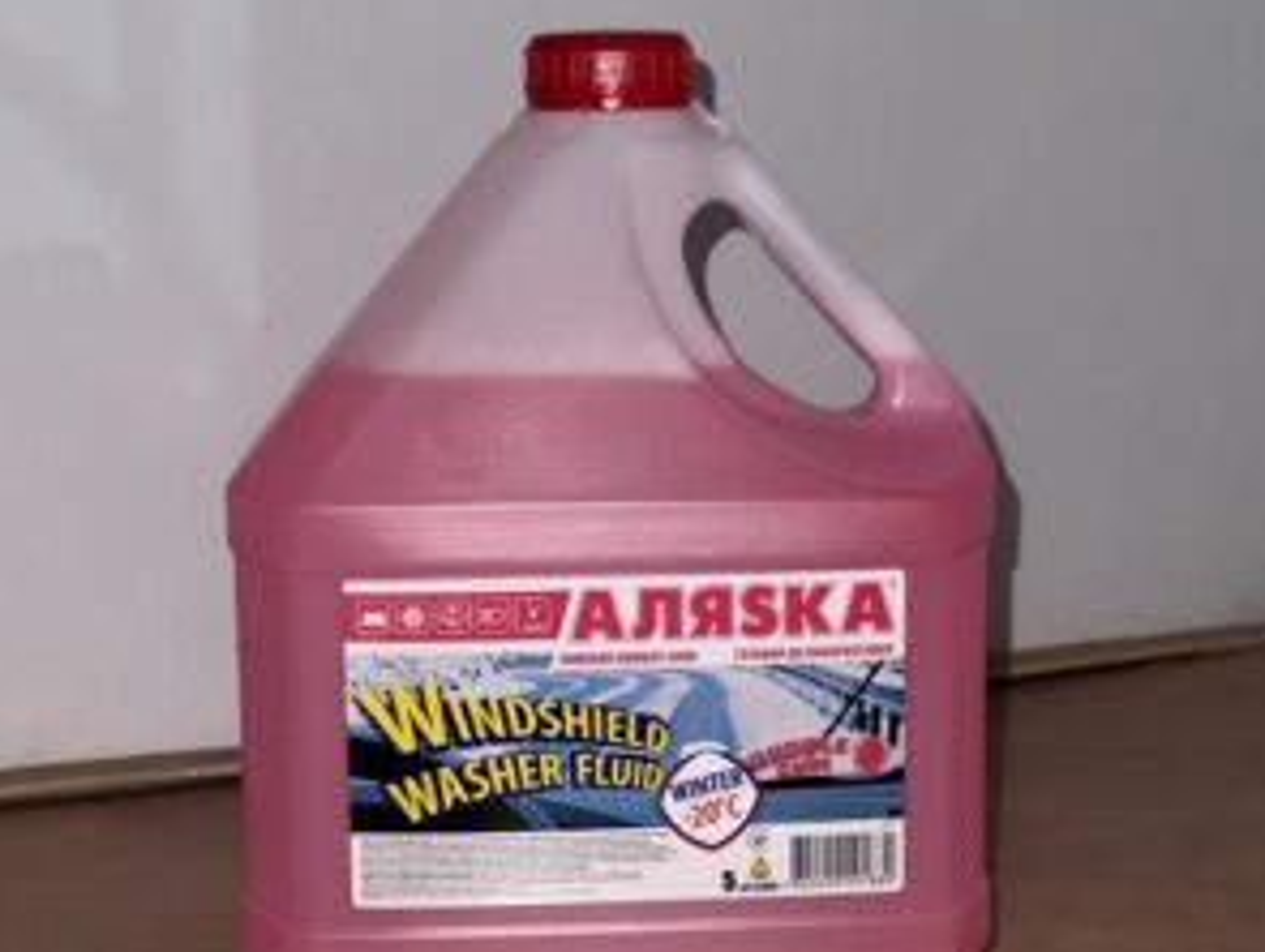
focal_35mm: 65
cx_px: 635
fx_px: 2378
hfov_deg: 29.8
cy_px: 536
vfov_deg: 22.6
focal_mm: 6.76
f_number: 1.78
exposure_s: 1/28
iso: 80
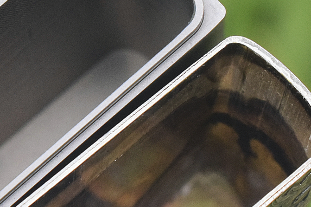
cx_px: -35
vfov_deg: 4.8
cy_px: 170
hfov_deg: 7.1
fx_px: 2486
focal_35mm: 288
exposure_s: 1/400
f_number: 10
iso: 3200
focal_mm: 55
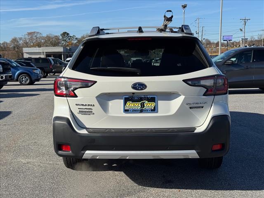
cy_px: 99
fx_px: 366
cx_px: 132
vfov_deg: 30.3
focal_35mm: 48
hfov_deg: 39.7
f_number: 1.78
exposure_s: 1/5848
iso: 64
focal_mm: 6.76
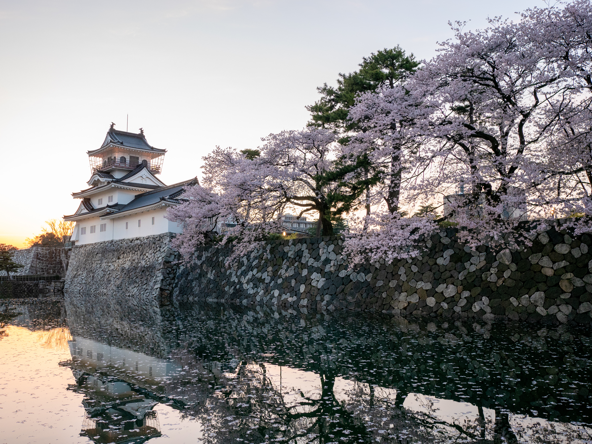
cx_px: 296
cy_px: 222
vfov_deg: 46.8
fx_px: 513
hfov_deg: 59.9
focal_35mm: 30
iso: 400
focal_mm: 15
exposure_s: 1/100
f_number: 3.2
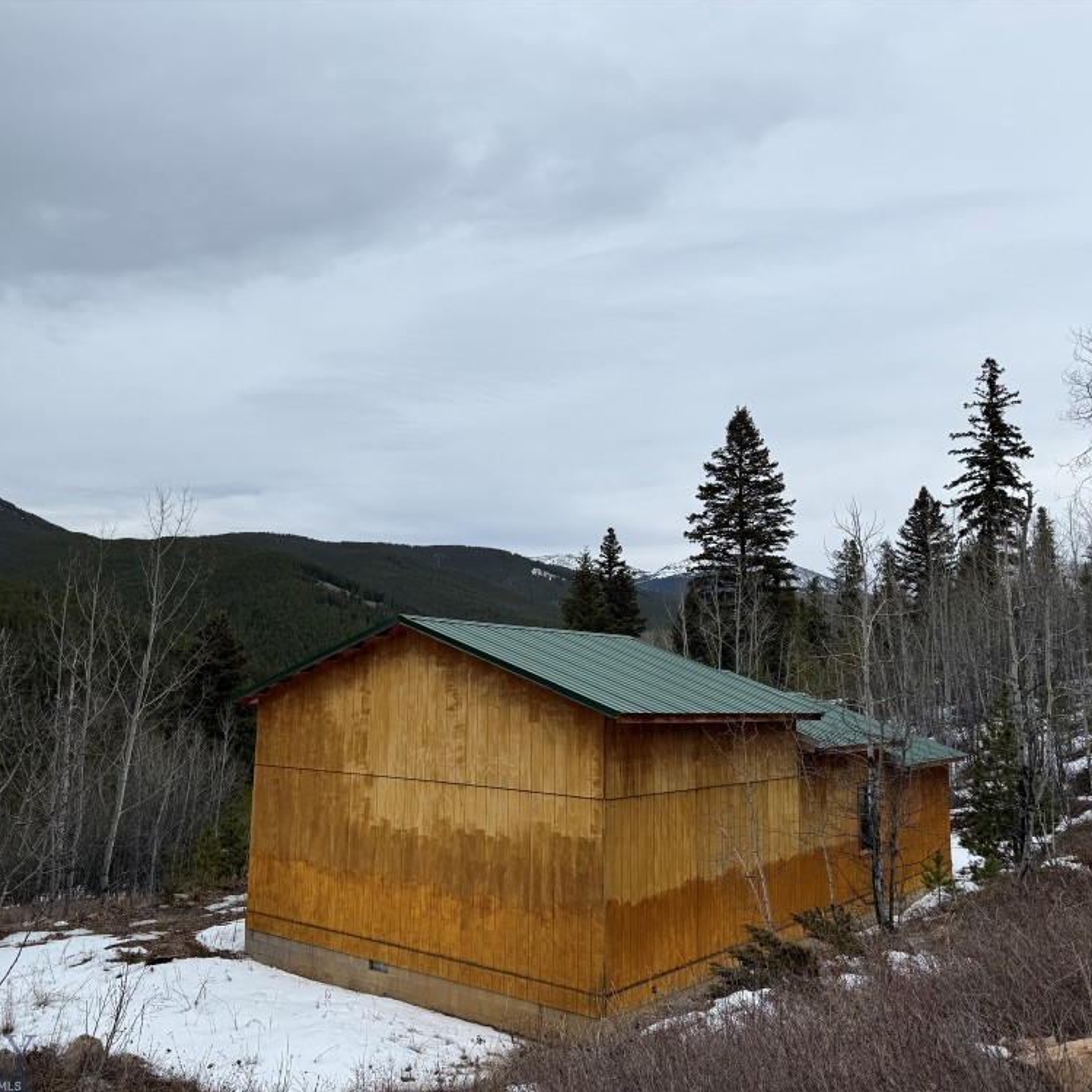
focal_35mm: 29
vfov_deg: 55.6
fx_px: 1035
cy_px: 557
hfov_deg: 55.6
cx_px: 500
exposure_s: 1/1949
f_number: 1.78
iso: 80
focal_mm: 6.76
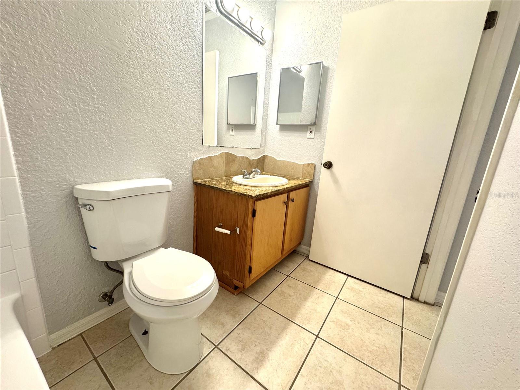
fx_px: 210
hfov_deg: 102.1
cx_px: 260
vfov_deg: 85.7
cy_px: 195
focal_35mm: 14
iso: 250
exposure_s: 1/120
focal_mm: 2.22
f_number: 2.2
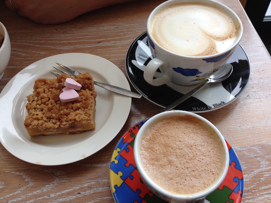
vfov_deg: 42.9
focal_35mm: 33
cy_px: 102
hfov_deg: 55.4
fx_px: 258
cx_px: 136
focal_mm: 4.12
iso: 50
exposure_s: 1/60
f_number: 2.4
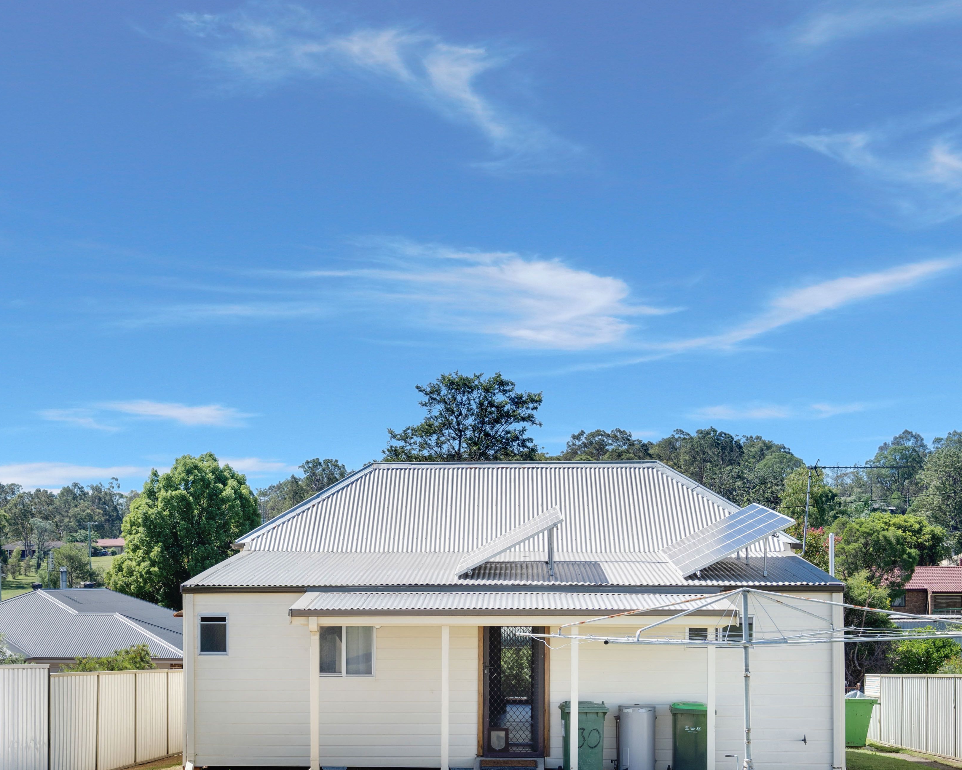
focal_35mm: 59
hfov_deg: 31.6
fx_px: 1680
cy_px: 554
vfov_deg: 25.6
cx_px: 284
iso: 250
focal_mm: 34
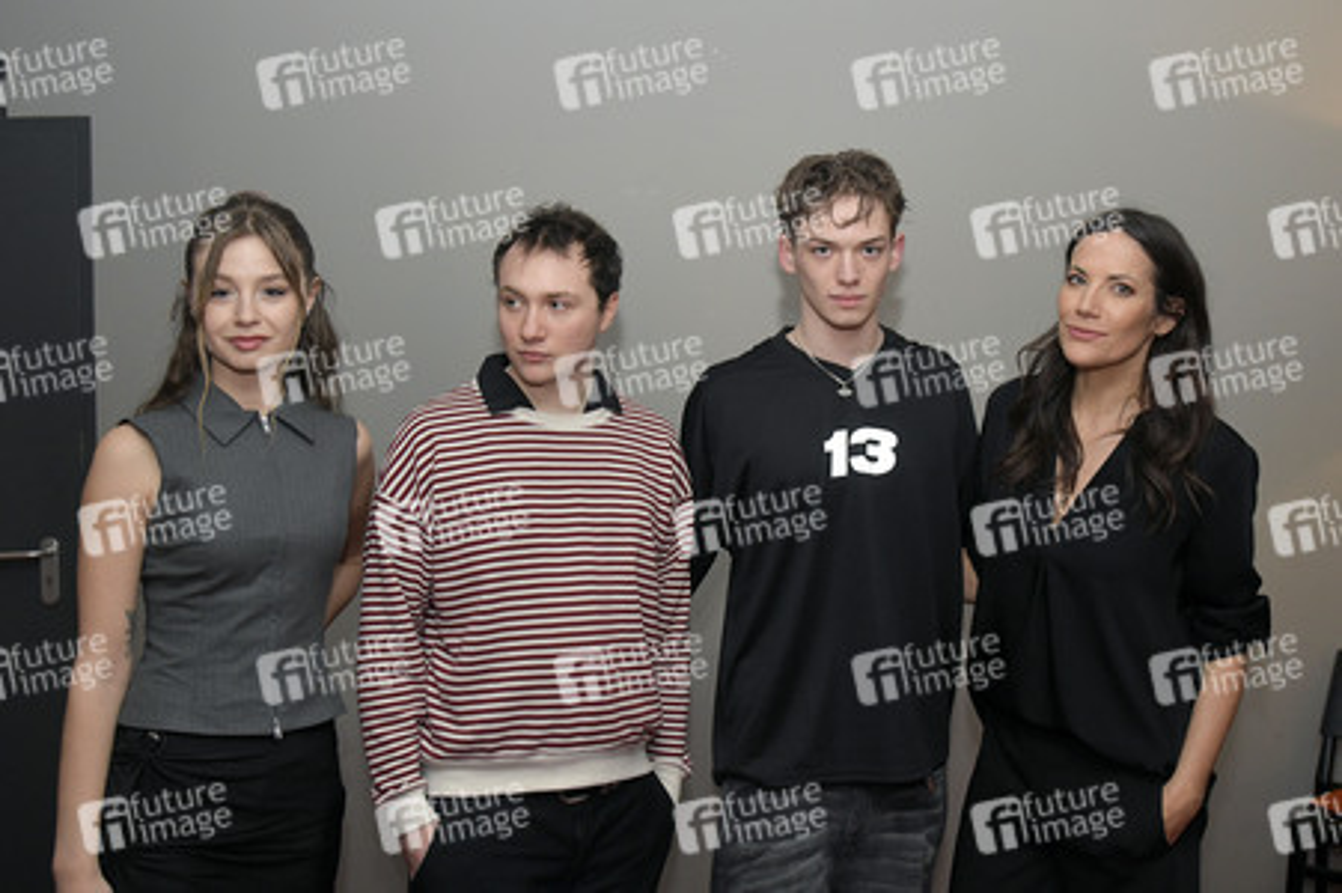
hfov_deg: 60.3
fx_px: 1155
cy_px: 446
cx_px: 671
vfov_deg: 42.3
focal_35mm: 31
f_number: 5.6
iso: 2000
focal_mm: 31
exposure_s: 1/200
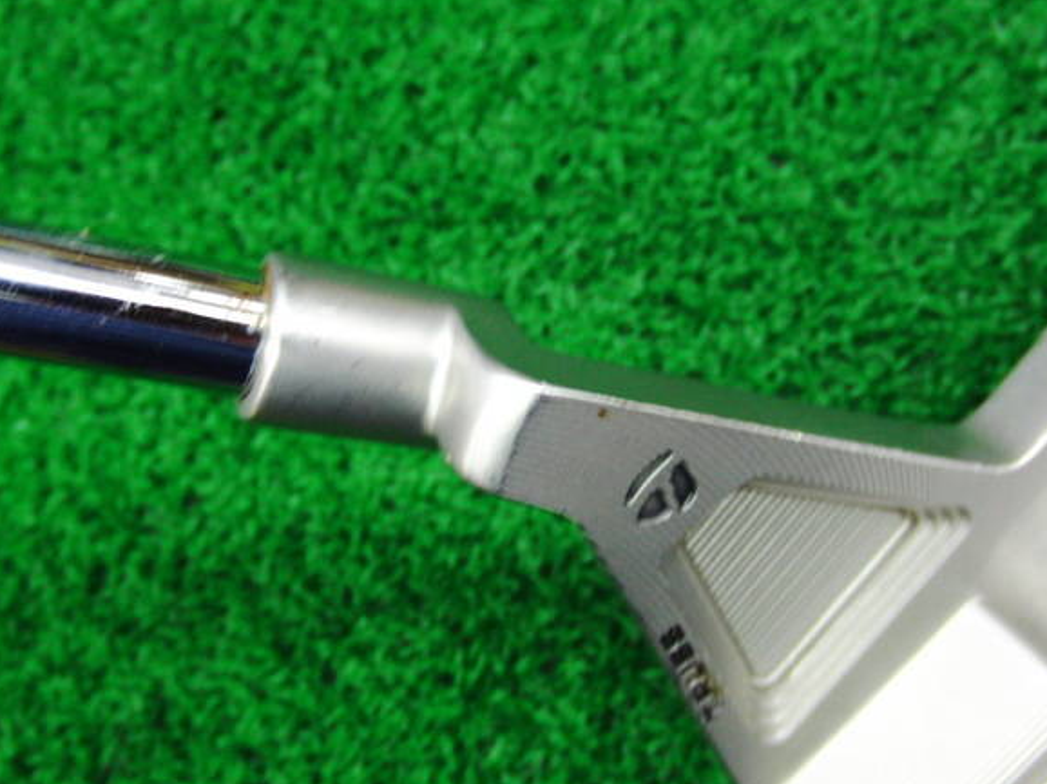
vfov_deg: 35.1
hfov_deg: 45.8
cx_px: 540
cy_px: 371
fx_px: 1240
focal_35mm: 41
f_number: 3.6
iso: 400
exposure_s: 1/30
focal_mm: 6.42
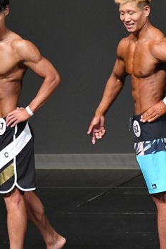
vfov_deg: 3.0
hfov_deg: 2.0
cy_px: 132
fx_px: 4772
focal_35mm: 690
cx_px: 116
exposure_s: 1/400
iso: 4000
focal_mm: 210
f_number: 5.6
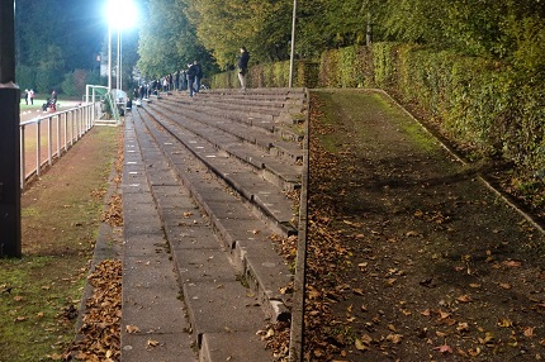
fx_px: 650
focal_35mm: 43
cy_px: 181
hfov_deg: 45.5
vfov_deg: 31.1
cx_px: 272
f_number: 2.8
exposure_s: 1/8
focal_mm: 15.94
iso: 1600
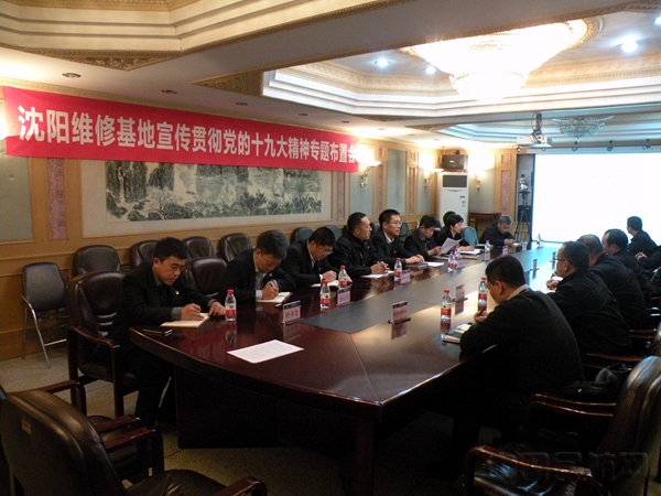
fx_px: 516
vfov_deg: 51.4
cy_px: 248
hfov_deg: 65.3
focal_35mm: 27
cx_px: 330
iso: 400
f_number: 2.8
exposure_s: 1/17.2
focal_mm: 4.7
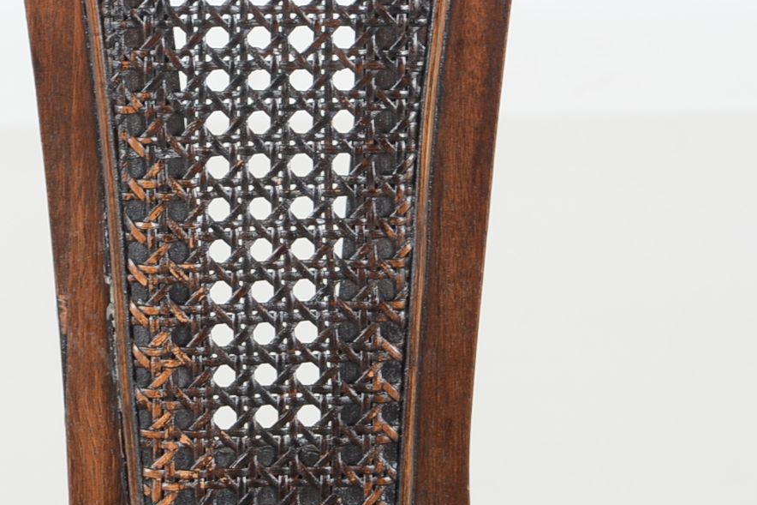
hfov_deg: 8.5
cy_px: -21
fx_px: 5087
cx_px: 281
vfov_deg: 5.7
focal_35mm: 242
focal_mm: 58
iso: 200
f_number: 7.1
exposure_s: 1/125
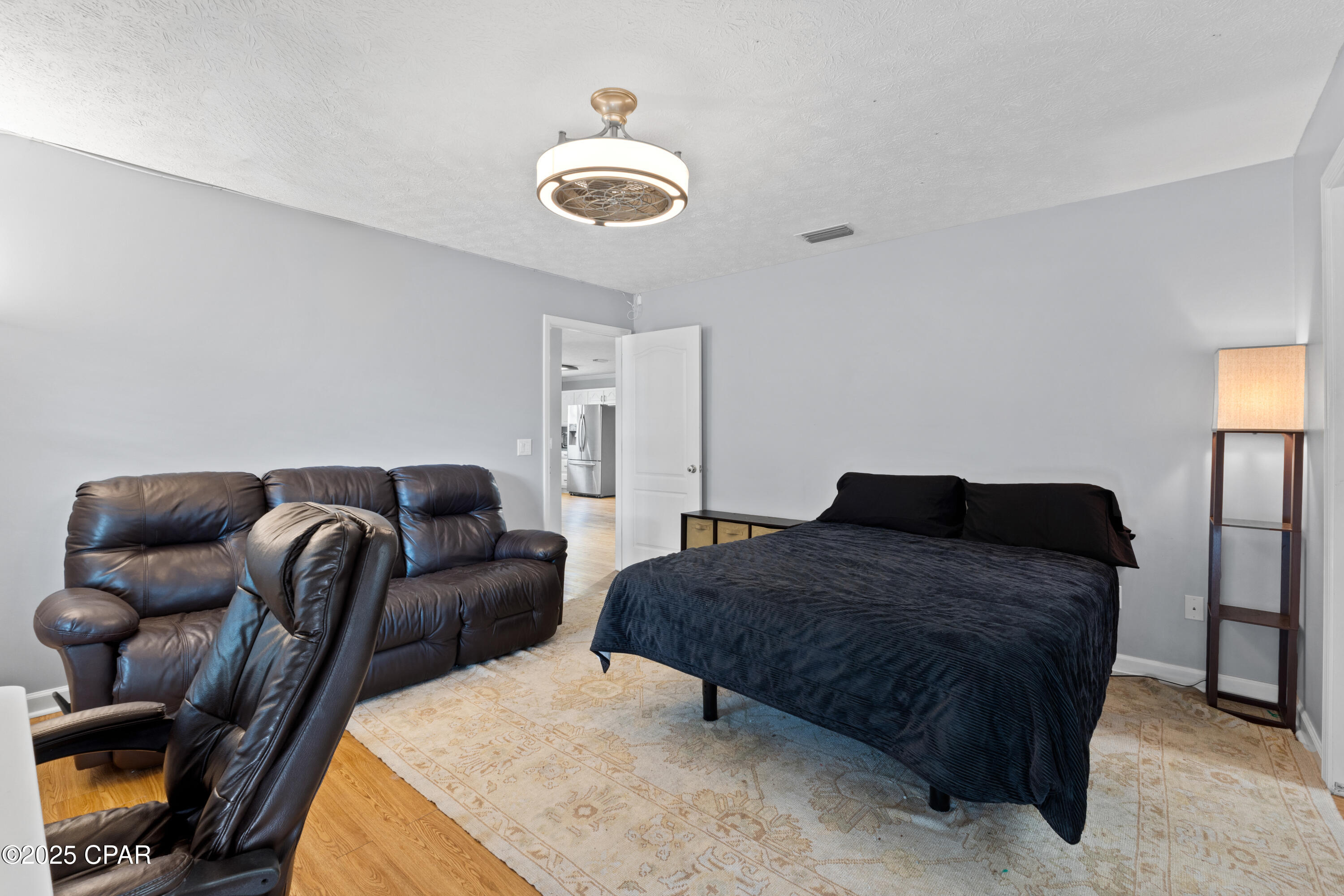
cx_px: 672
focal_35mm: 16
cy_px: 448
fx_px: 588
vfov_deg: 74.6
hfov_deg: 97.6
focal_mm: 10.5
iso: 100
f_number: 8
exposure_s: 8
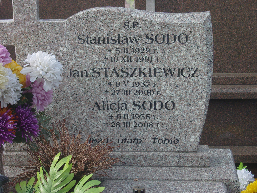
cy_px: 96
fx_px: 757
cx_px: 128
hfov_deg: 19.3
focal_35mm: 102
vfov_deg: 14.5
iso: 100
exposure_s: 1/200
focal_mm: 21.9
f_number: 5.2
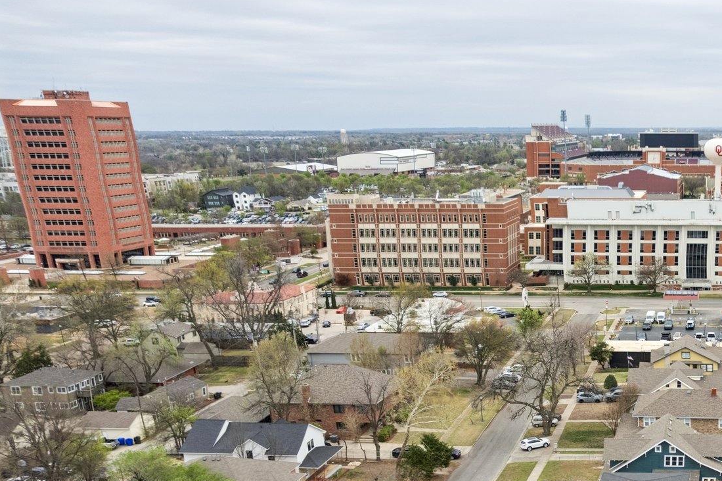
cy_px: 398
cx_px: 671
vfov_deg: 31.6
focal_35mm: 41
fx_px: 822
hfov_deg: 42.8
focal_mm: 8.4
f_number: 2.8
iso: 120
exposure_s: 1/1000
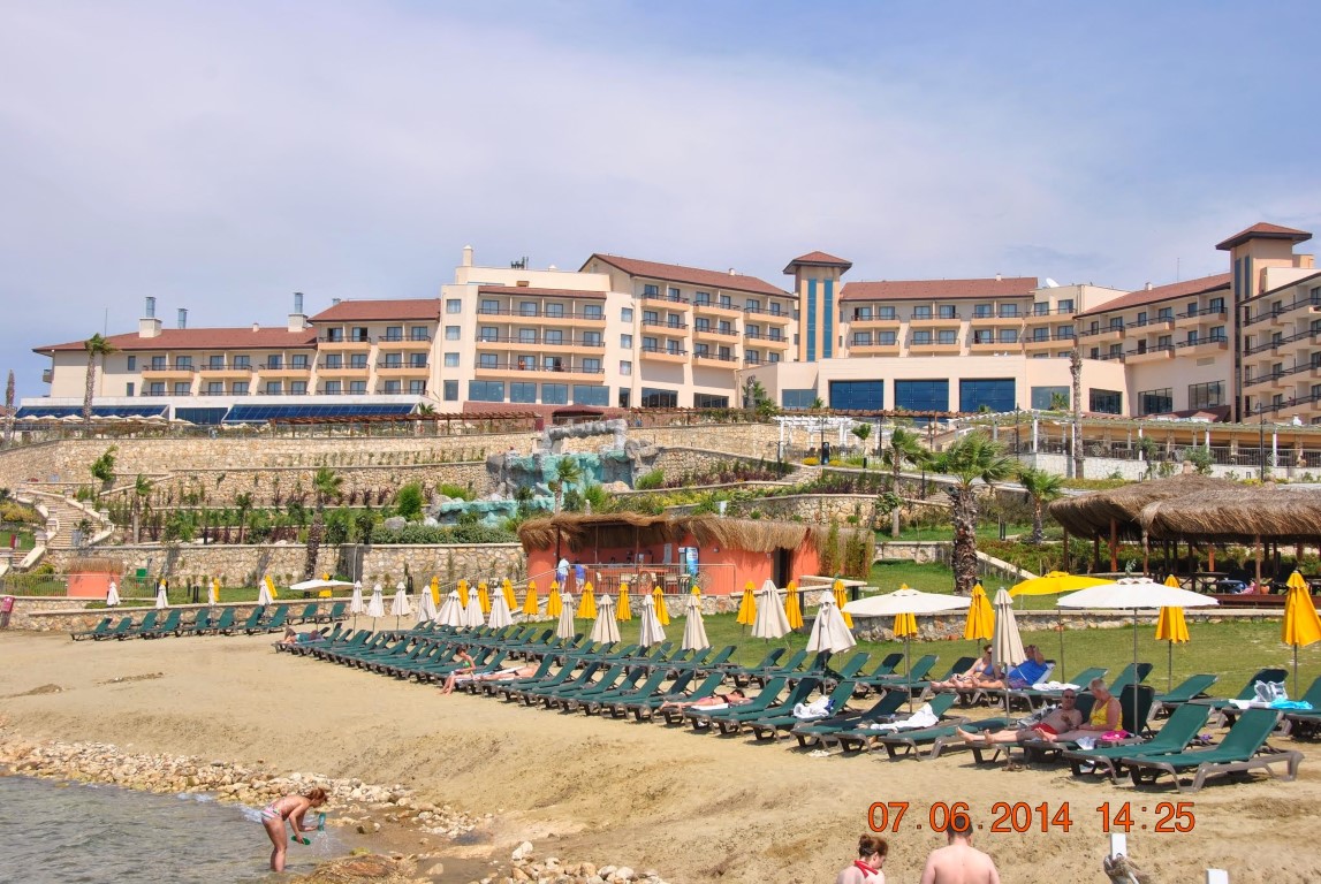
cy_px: 442
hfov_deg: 38.8
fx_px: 1874
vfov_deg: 26.6
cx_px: 660
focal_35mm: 51
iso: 100
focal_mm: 34
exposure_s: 1/320
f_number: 9
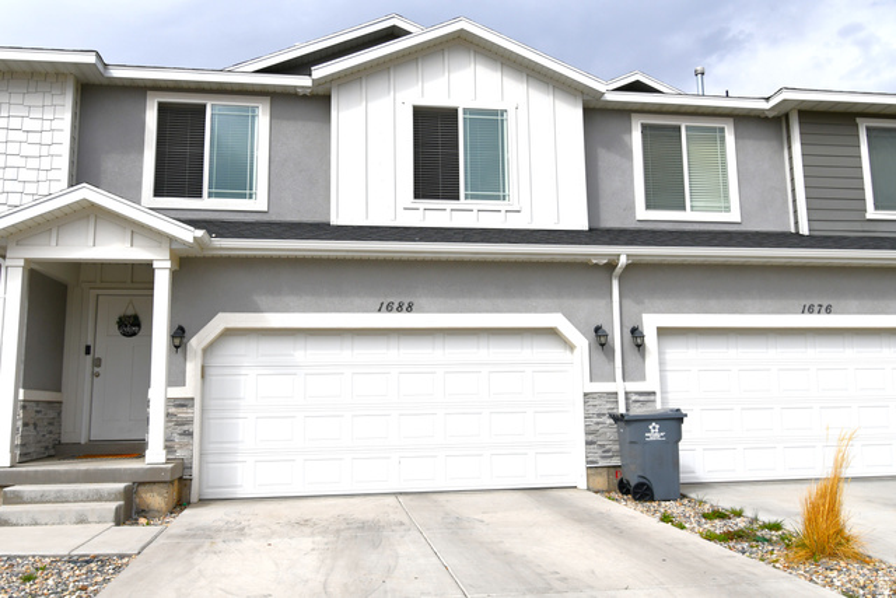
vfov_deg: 43.6
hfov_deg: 61.9
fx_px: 747
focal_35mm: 30
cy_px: 299
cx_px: 448
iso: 100
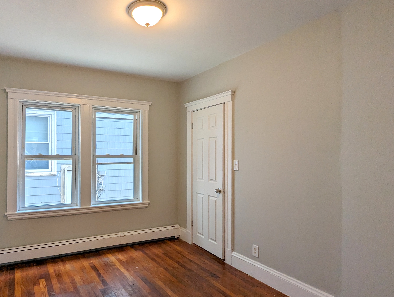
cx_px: 145
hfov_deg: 74.8
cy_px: 156
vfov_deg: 61.2
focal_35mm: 22
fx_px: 251
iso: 51
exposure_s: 1/145
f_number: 2.2
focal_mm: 2.35
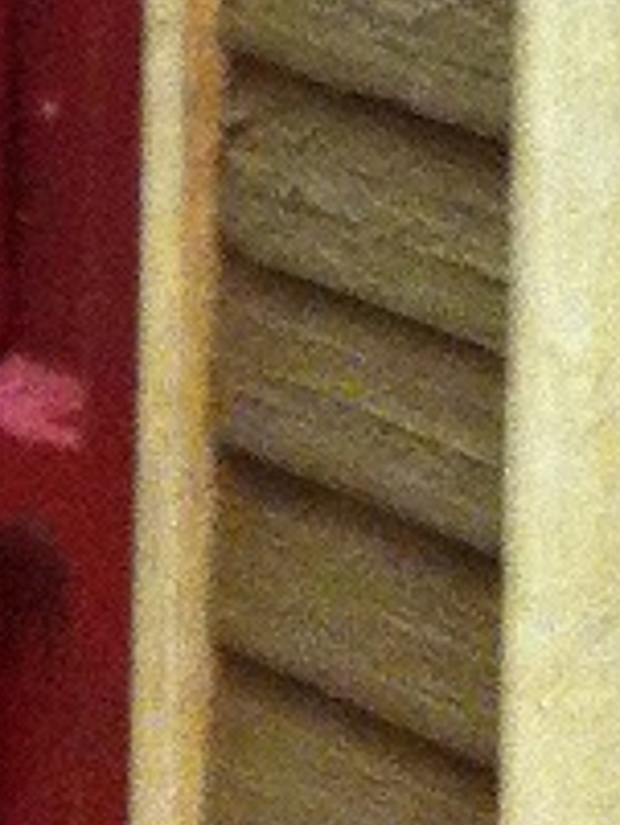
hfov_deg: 5.7
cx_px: 860
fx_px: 6226
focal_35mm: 261
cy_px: -907
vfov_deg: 7.3
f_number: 2.8
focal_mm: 3.85
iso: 250
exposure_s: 1/15
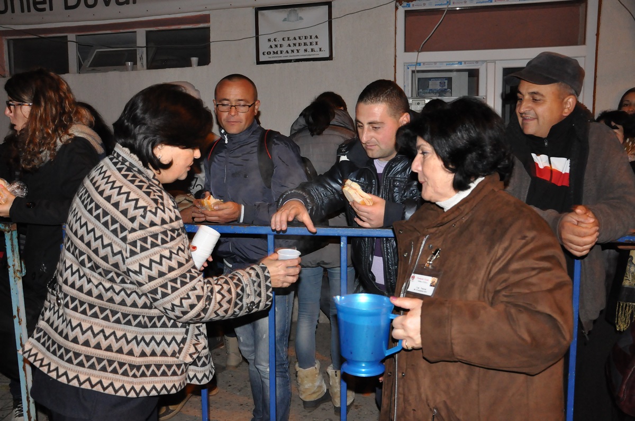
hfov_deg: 57.3
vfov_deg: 39.9
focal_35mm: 33
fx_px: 581
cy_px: 210
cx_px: 318
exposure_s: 1/30
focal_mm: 22
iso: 2000
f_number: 4
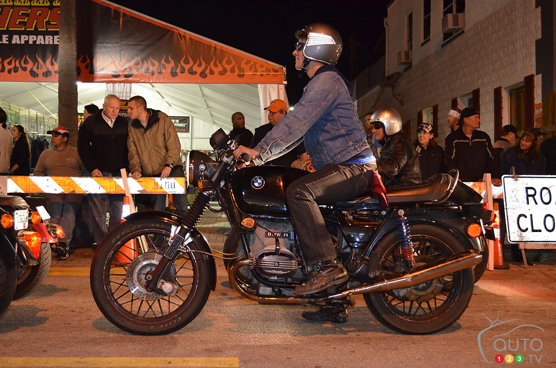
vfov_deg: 31.8
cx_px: 278
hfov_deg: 46.5
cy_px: 184
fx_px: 647
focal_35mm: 42
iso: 3200
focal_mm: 28
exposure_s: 1/60
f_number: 4.5
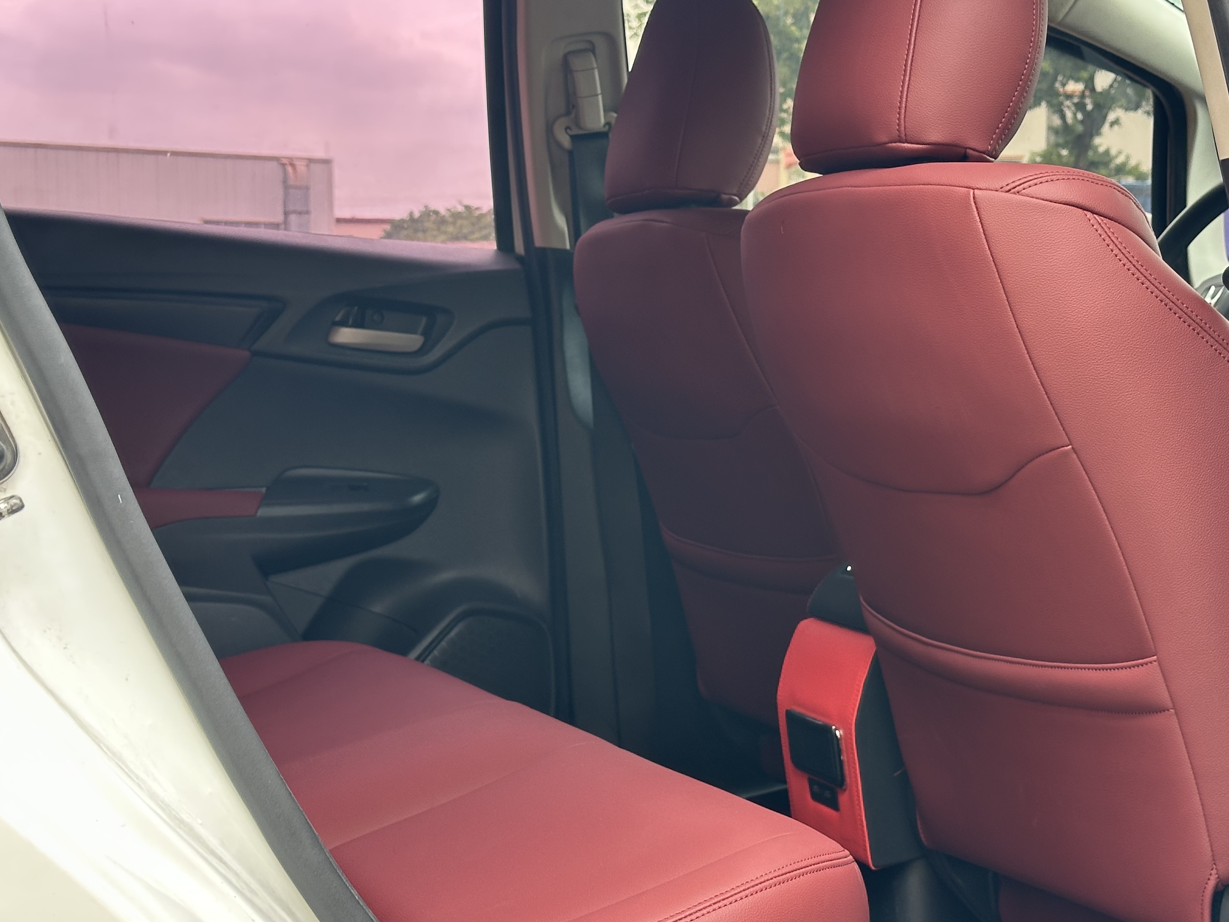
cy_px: 492
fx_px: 2166
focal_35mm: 61
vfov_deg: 24.0
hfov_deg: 31.6
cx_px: 756
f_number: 1.78
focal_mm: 6.86
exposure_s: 1/172
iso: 64
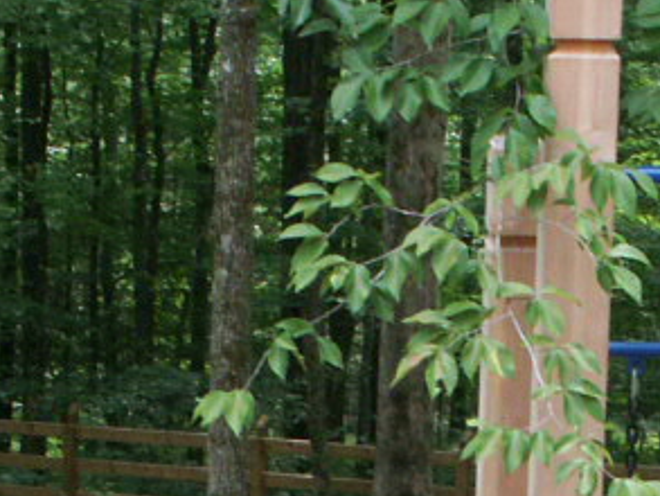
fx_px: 3910
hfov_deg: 9.6
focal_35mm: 205
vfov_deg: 7.1
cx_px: 304
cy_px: 812
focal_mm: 12.07
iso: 100
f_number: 6.7
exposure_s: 1/60
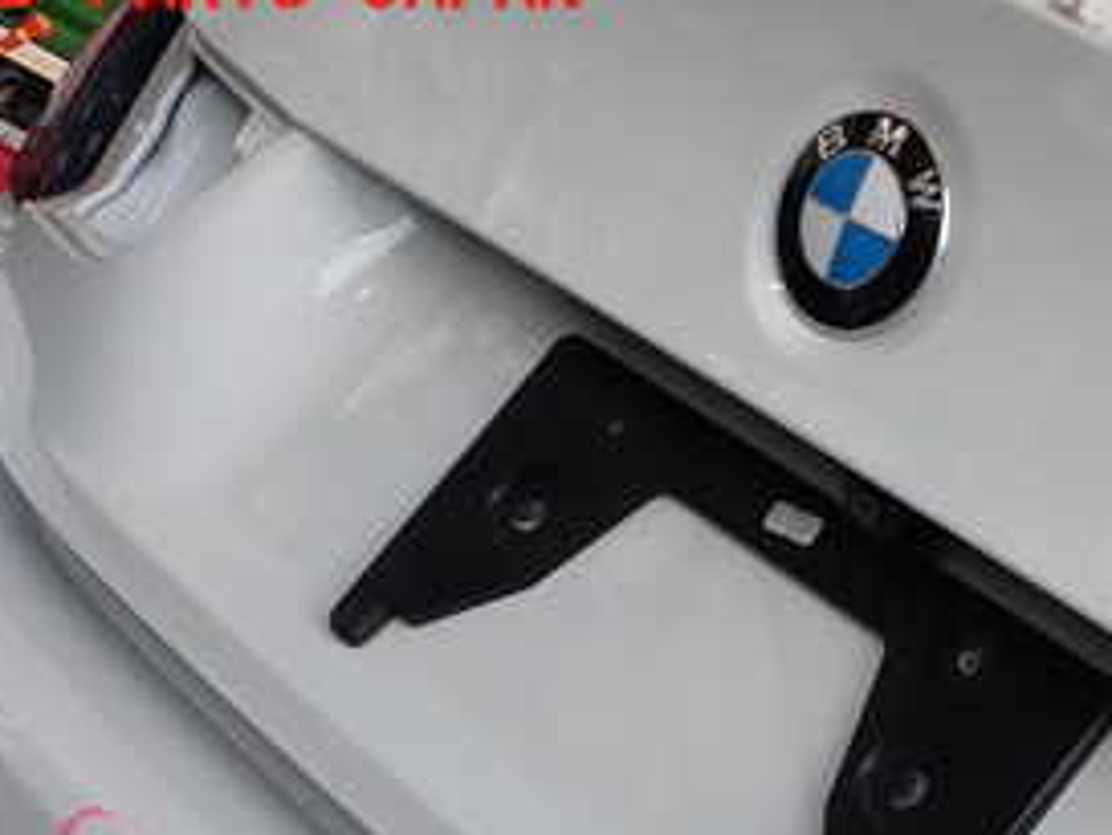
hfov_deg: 27.9
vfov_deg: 21.4
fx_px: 2121
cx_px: 1063
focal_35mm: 66
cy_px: 847
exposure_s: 1/80
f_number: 3.2
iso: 100
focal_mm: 5.4
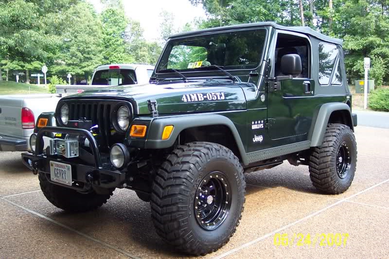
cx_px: 194
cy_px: 130
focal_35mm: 38
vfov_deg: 35.0
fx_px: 411
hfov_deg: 50.7
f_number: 2.8
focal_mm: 8
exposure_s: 1/180
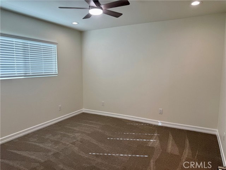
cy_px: 85
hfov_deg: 71.6
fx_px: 157
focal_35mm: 24
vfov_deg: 56.8
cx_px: 113
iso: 64
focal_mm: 6.76
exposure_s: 1/195
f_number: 1.78
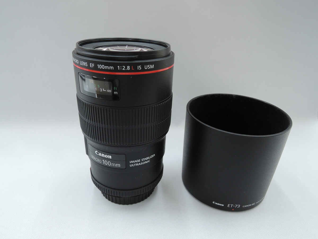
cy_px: 120
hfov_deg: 71.6
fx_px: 220
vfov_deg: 56.8
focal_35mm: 24
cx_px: 159
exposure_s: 1/30
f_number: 2.8
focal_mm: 5.1
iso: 110
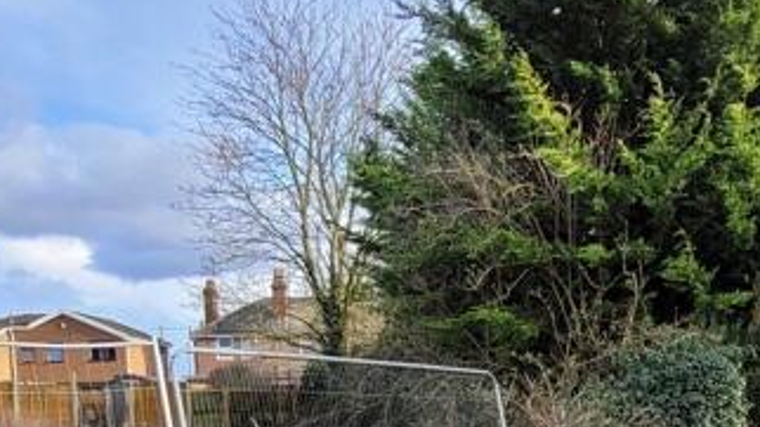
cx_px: 382
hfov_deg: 45.5
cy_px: 514
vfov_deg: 24.1
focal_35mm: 45
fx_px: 907
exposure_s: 1/242
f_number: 2.2
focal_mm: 1.74
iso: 40
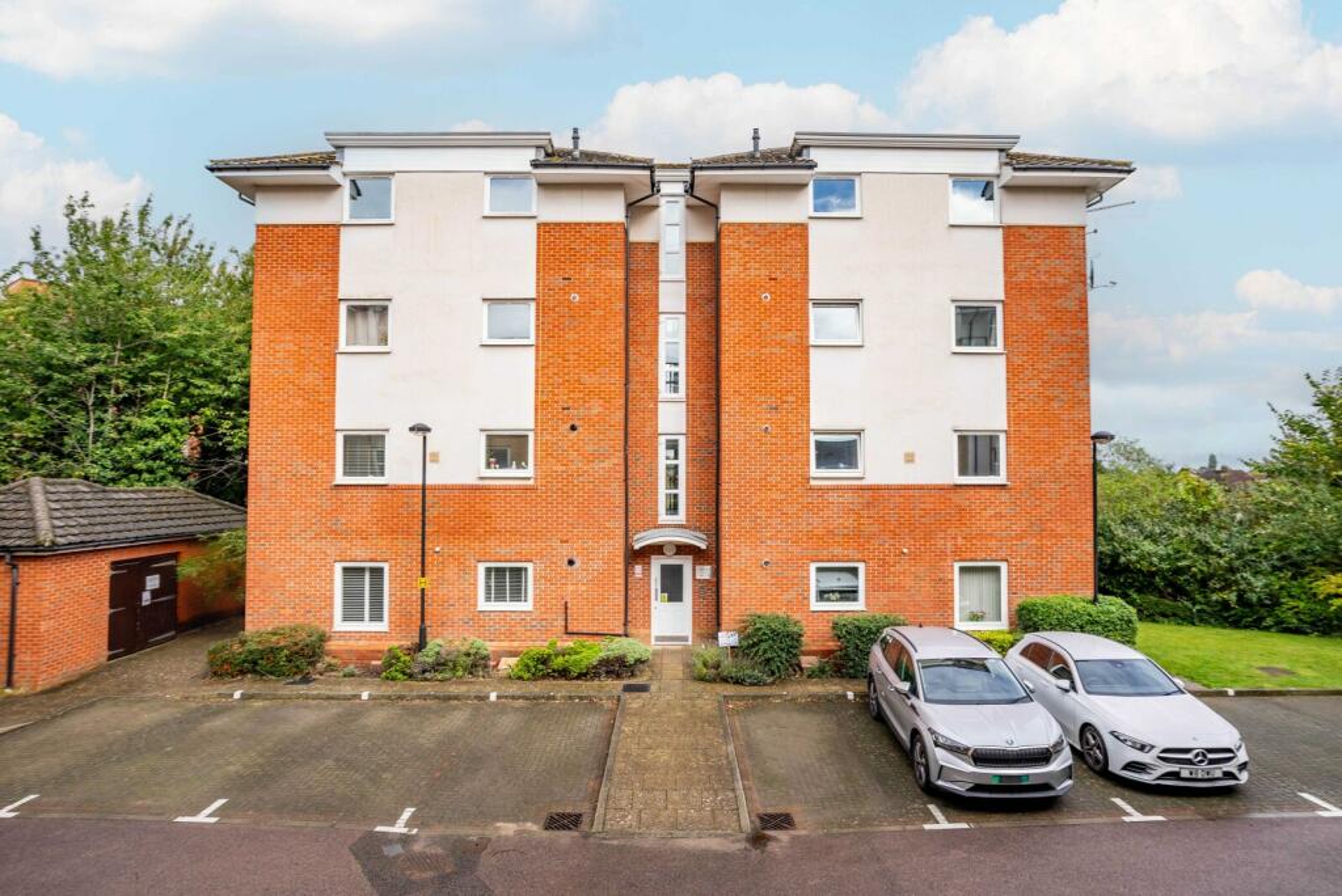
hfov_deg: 86.9
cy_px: 448
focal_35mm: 19
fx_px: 709
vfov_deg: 64.6
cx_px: 671
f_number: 8
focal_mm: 19
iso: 80
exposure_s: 1/100
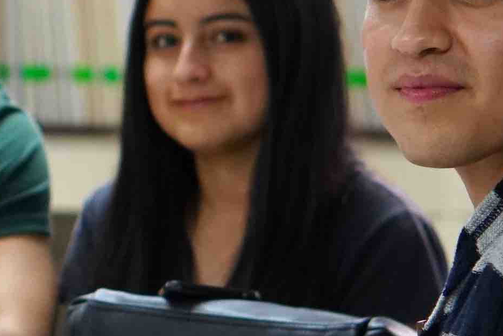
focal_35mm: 340
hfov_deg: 6.0
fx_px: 4754
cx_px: -80
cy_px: 344
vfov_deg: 4.0
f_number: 2.2
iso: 1250
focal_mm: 50
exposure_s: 1/160
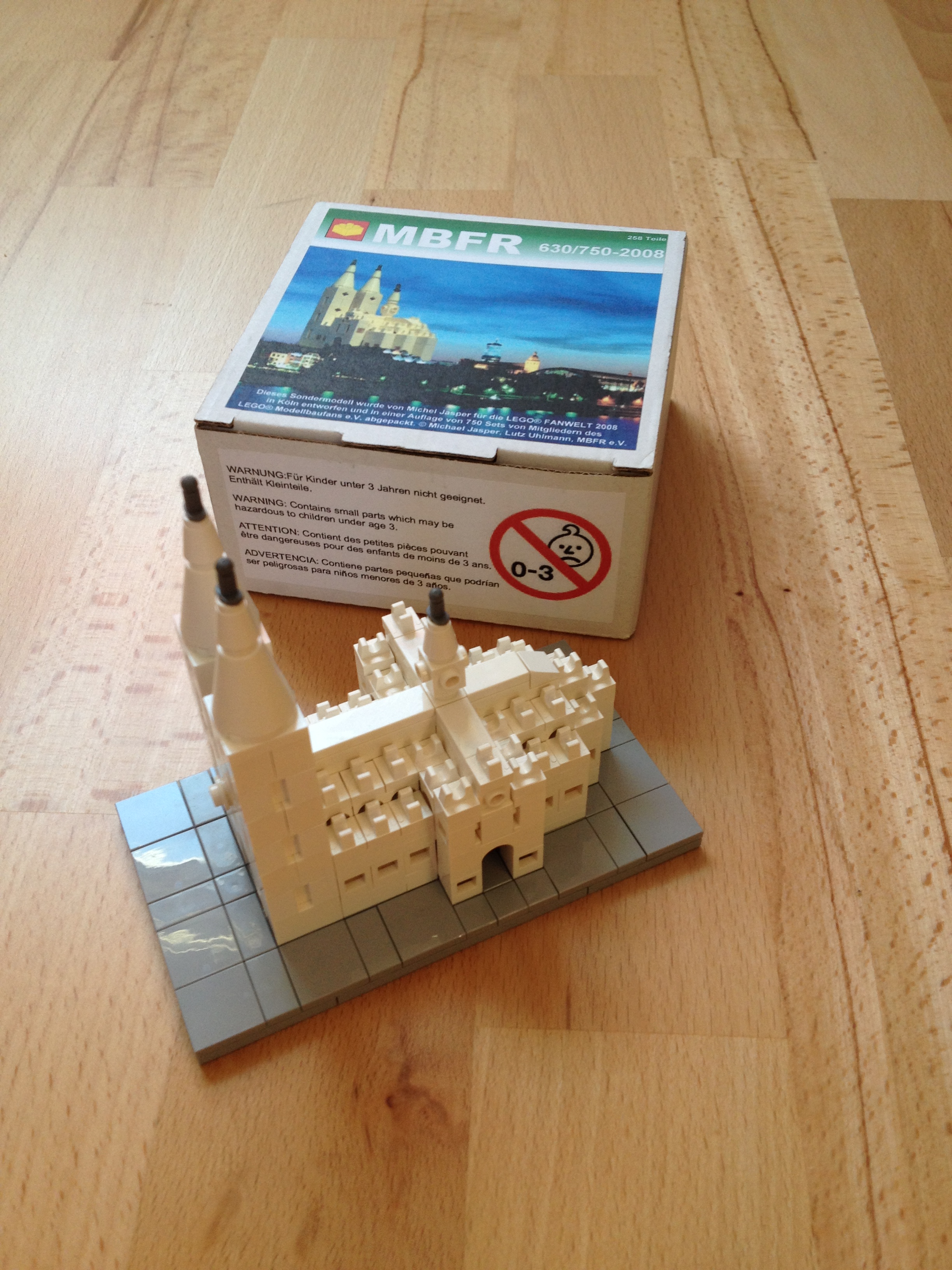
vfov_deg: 52.6
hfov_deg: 40.7
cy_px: 635
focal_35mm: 35
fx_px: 1283
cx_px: 476
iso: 50
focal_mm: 4.28
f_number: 2.4
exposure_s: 1/40
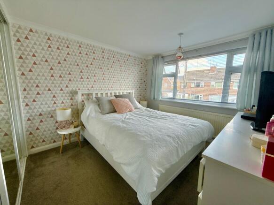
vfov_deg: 85.7
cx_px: 137
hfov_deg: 102.1
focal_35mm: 14
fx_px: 111
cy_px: 102
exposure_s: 1/137
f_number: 2.2
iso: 64
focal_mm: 2.22
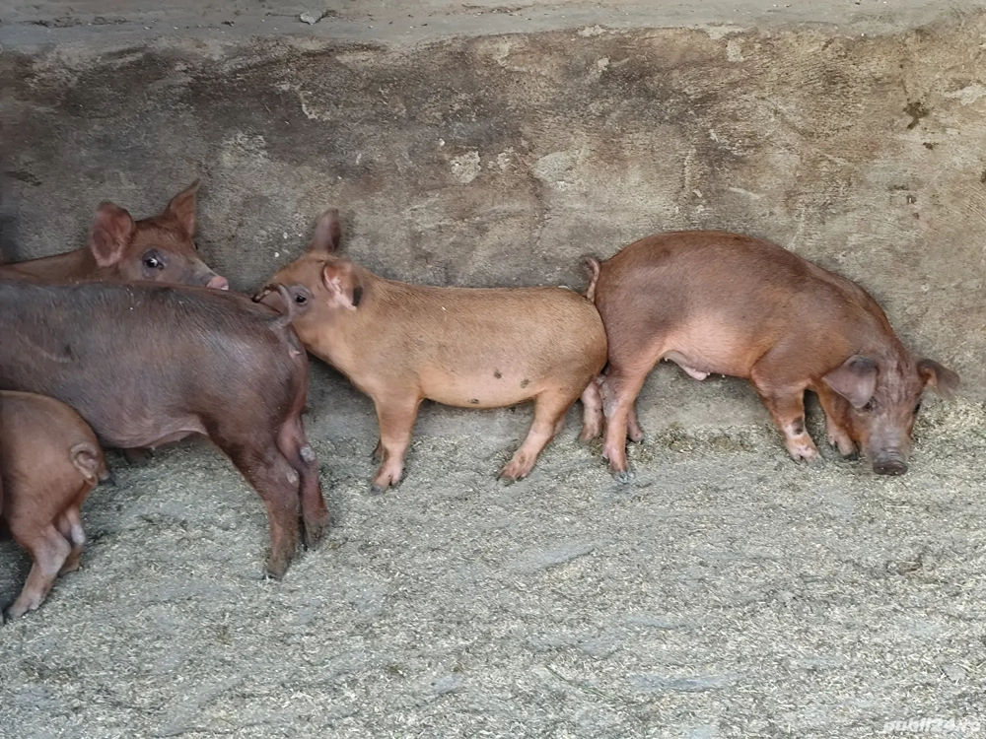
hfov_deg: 41.2
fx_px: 1310
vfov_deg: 31.5
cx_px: 493
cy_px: 370
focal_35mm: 46
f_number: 1.65
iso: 640
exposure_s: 1/25
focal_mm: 6.19
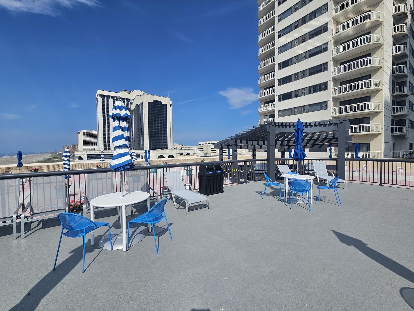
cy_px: 156
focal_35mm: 14
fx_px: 167
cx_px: 209
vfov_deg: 85.7
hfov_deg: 102.1
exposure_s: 1/4314
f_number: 2.2
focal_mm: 2.2
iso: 50
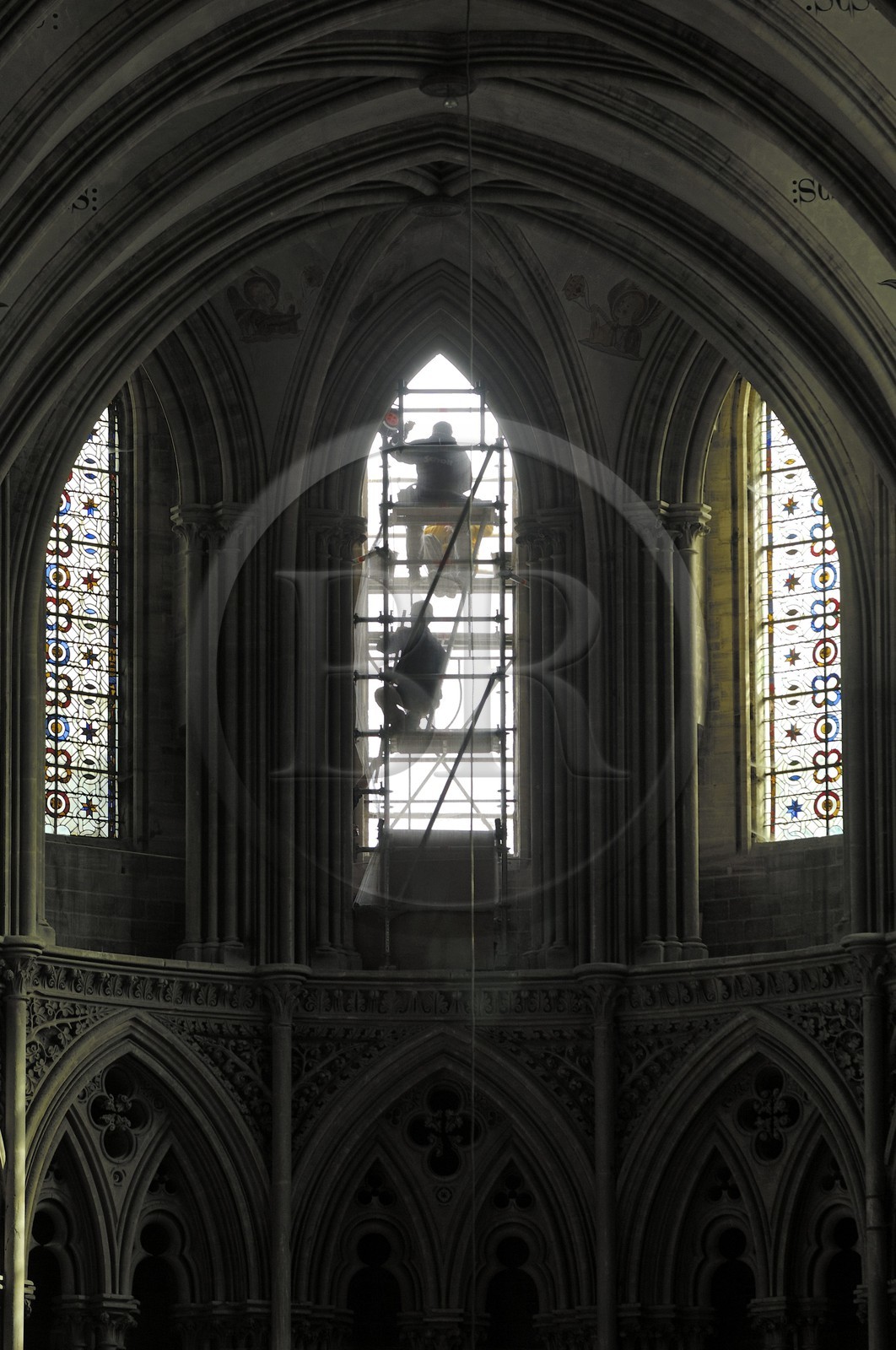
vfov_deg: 8.1
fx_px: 9548
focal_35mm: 255
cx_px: 448
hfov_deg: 5.4
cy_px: 675
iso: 100
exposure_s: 1/60
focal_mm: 170
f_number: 3.5
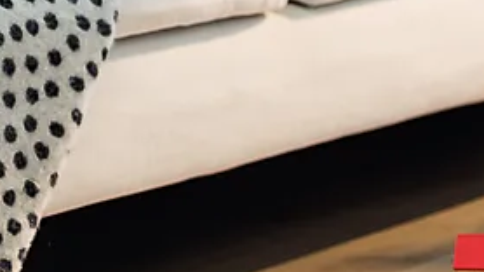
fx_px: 3219
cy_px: -3
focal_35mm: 251
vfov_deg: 4.8
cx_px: 778
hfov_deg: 8.4
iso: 400
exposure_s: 1/125
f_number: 2.8
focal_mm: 63
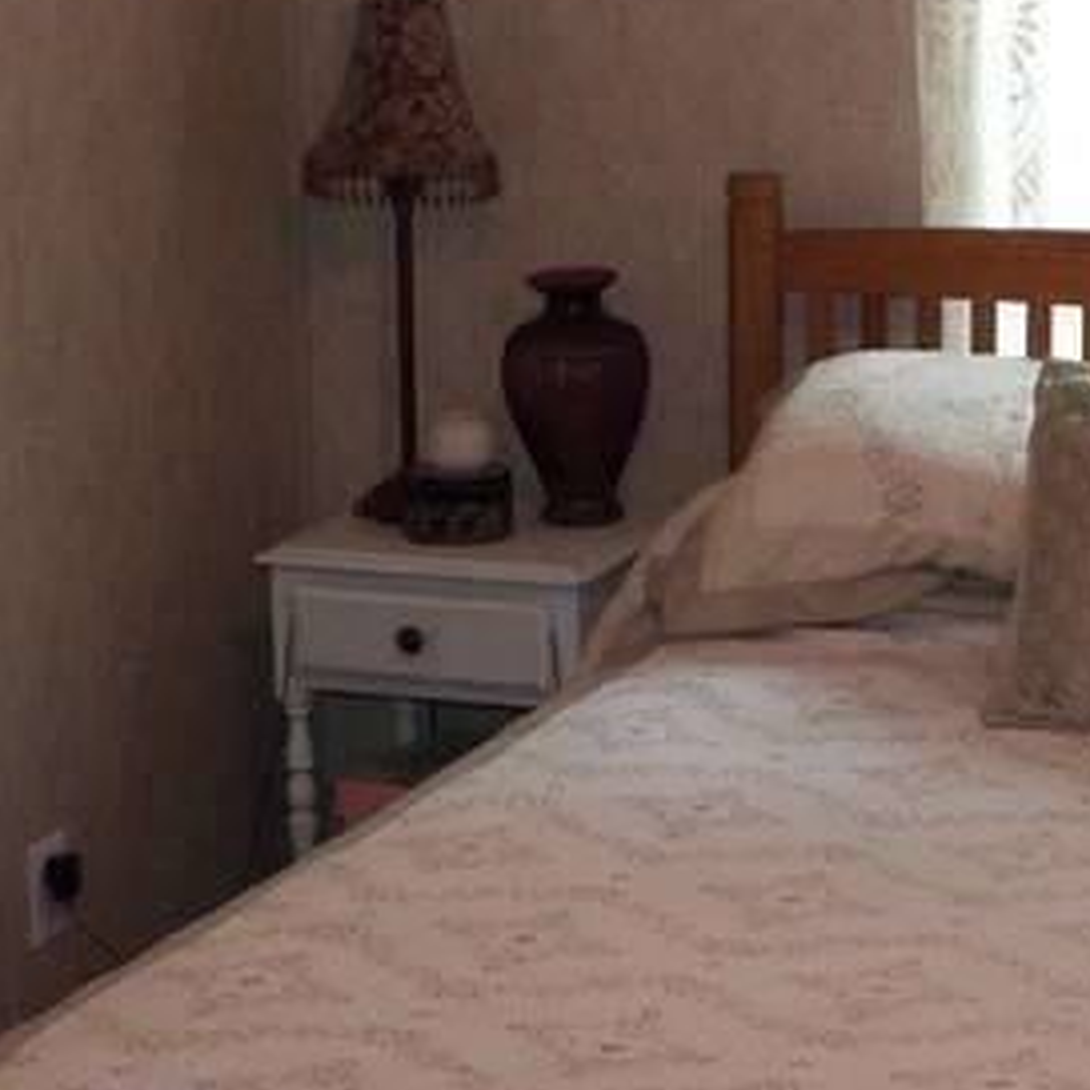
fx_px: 3562
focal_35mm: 100
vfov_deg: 17.4
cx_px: 1178
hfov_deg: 16.9
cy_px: 517
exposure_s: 1/30
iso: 140
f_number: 3.2
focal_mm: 5.4
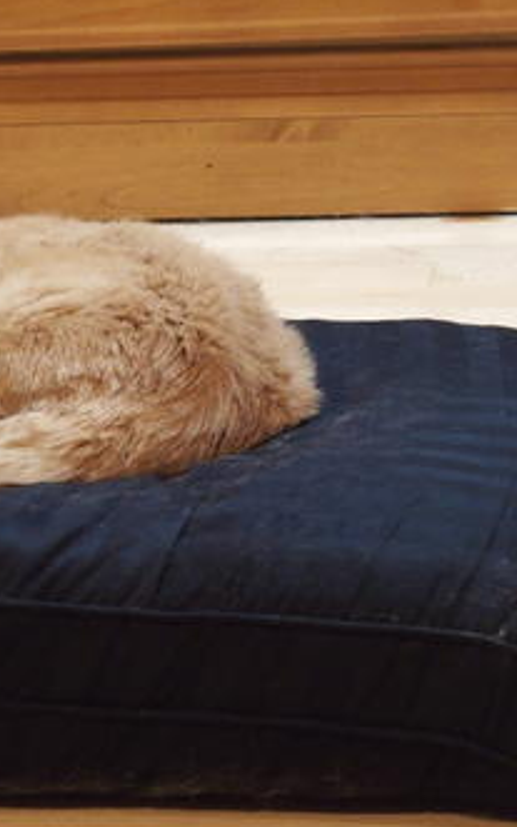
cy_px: 410
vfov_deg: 11.7
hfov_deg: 7.3
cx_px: 122
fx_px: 4034
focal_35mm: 179
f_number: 2.8
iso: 1000
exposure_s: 1/30
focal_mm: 26.2
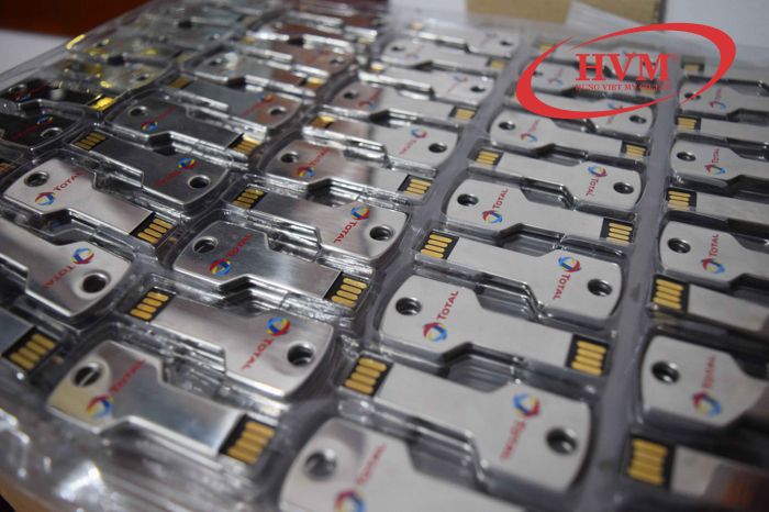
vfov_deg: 41.7
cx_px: 384
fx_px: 673
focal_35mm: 32
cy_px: 256
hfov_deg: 59.5
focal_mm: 21
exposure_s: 1/125
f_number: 4
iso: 2500
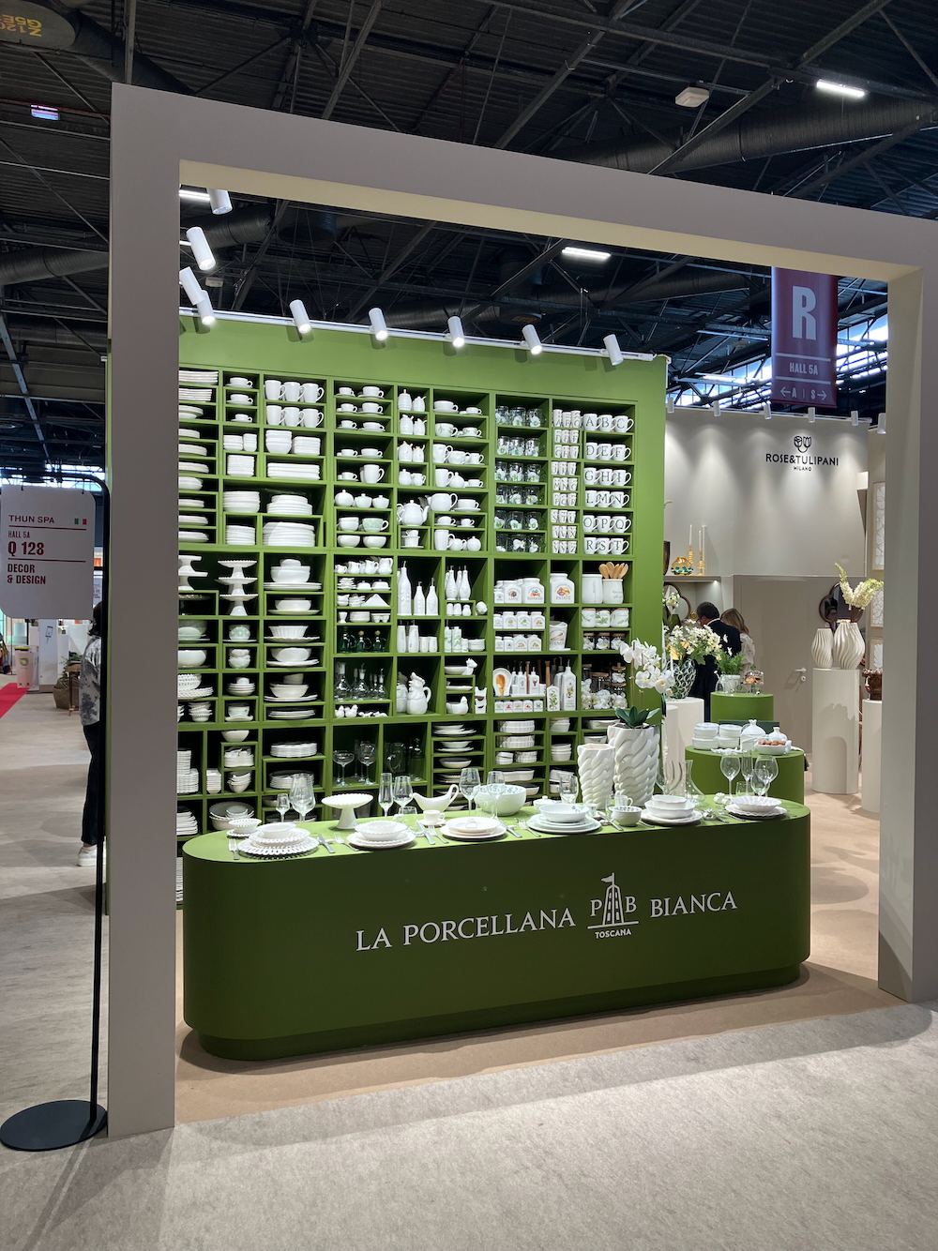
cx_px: 469
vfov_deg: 63.5
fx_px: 1012
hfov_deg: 49.7
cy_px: 626
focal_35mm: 28
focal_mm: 3.99
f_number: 1.8
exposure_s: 1/100
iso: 64
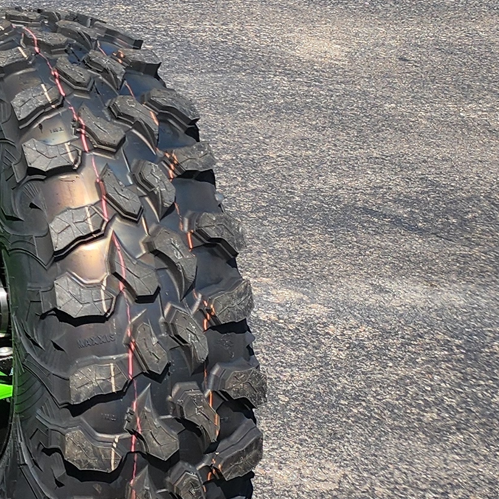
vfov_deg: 16.6
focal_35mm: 99
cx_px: -616
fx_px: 1615
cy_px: -153
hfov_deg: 13.7
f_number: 1.8
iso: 12
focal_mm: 6.4
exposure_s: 1/752
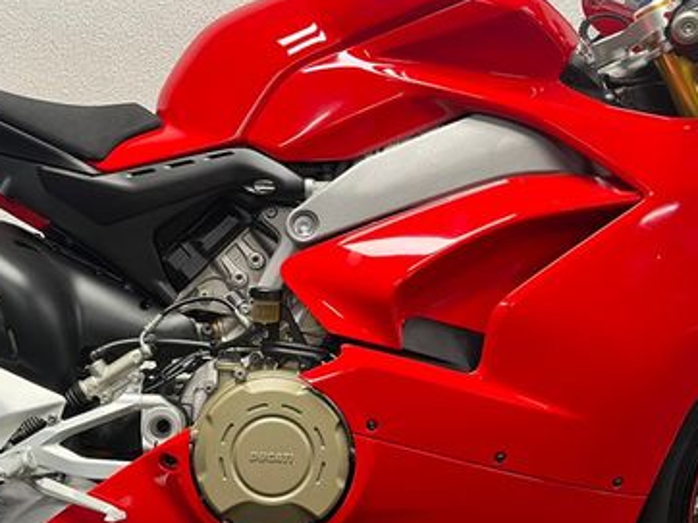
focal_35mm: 46
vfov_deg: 31.5
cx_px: 282
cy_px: 289
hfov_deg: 41.1
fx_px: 927
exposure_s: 1/50
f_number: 1.6
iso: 125
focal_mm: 5.1
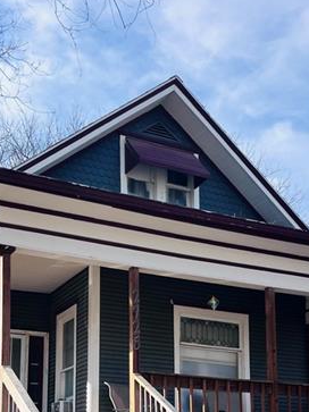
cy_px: 368
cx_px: 137
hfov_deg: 26.5
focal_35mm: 55
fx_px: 655
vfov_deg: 33.2
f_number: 1.6
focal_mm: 5.1
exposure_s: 1/2358
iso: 50
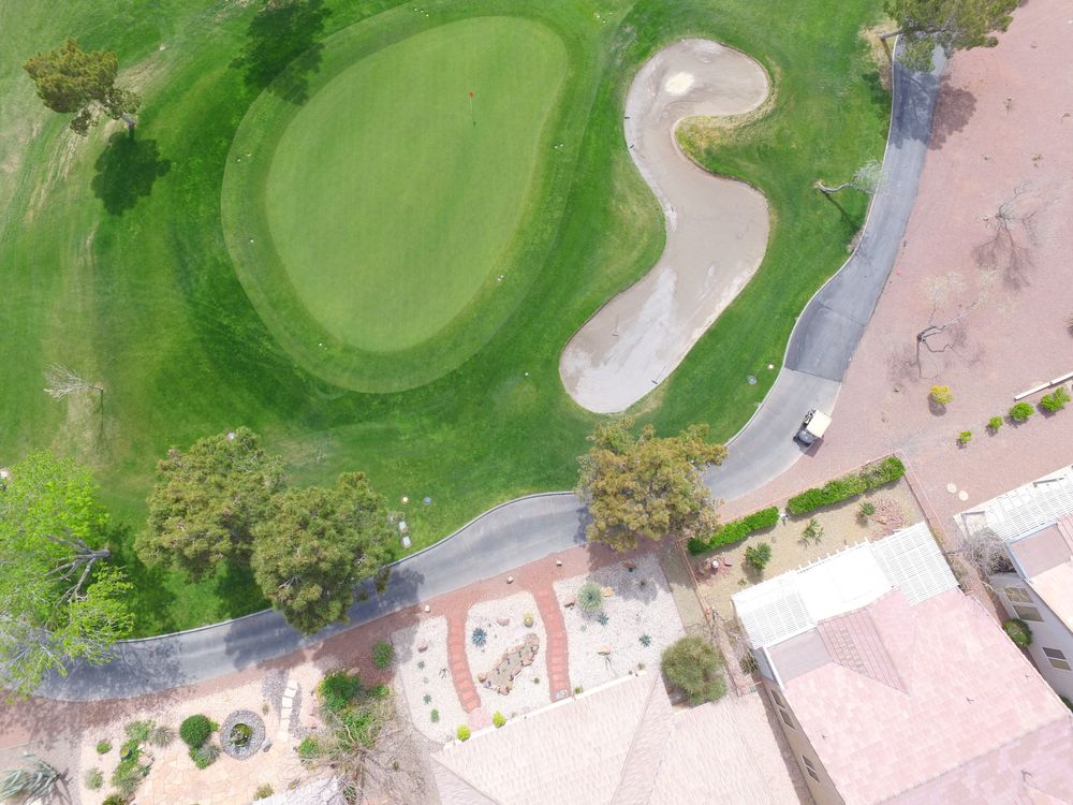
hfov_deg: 81.7
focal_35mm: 20
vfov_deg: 66.0
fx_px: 620
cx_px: 536
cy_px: 402
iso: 100
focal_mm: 3.61
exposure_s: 1/482
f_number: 2.8
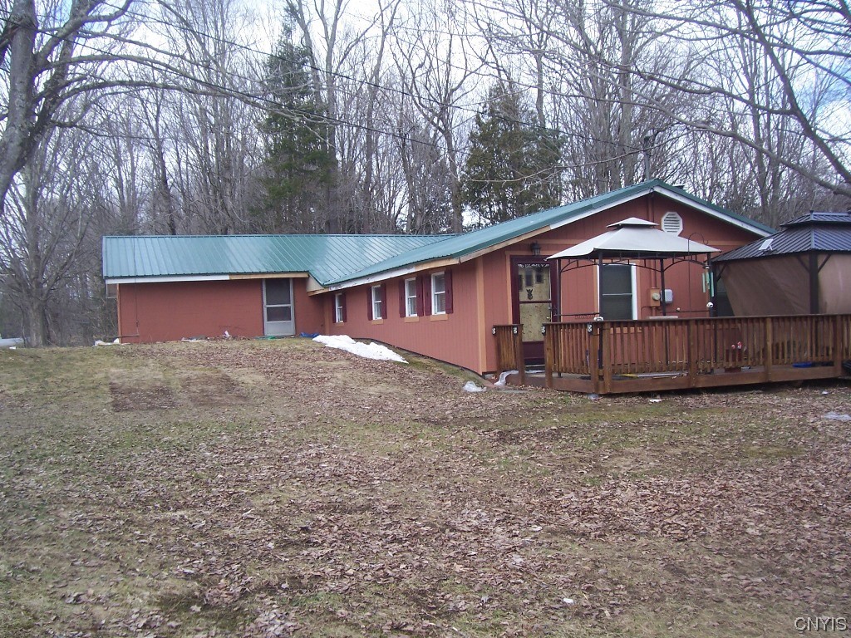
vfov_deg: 41.8
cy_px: 319
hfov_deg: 54.0
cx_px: 426
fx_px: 836
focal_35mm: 34
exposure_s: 1/350
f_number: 2.7
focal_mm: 5.6
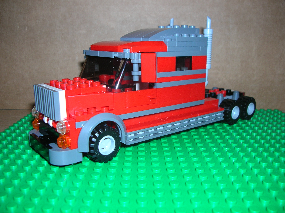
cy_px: 106
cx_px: 142
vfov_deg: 40.6
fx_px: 288
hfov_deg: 52.7
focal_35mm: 35
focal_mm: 5.8
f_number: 2.8
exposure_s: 1/60.1
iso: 50
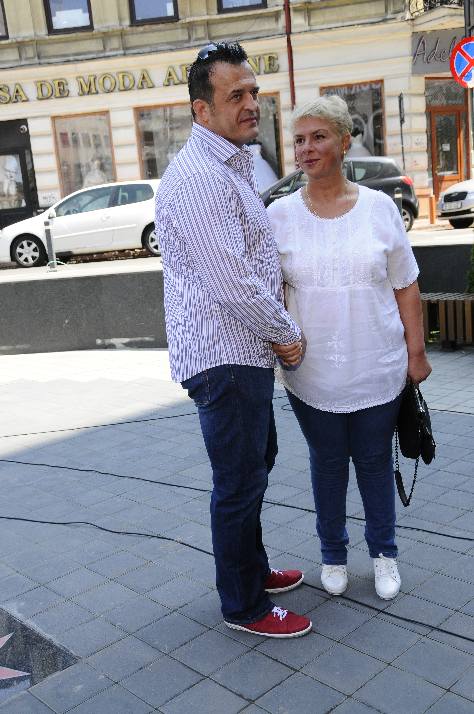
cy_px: 357
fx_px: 772
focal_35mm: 39
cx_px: 237
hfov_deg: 34.1
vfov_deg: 49.6
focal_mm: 26
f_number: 5.6
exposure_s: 1/1000
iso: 800
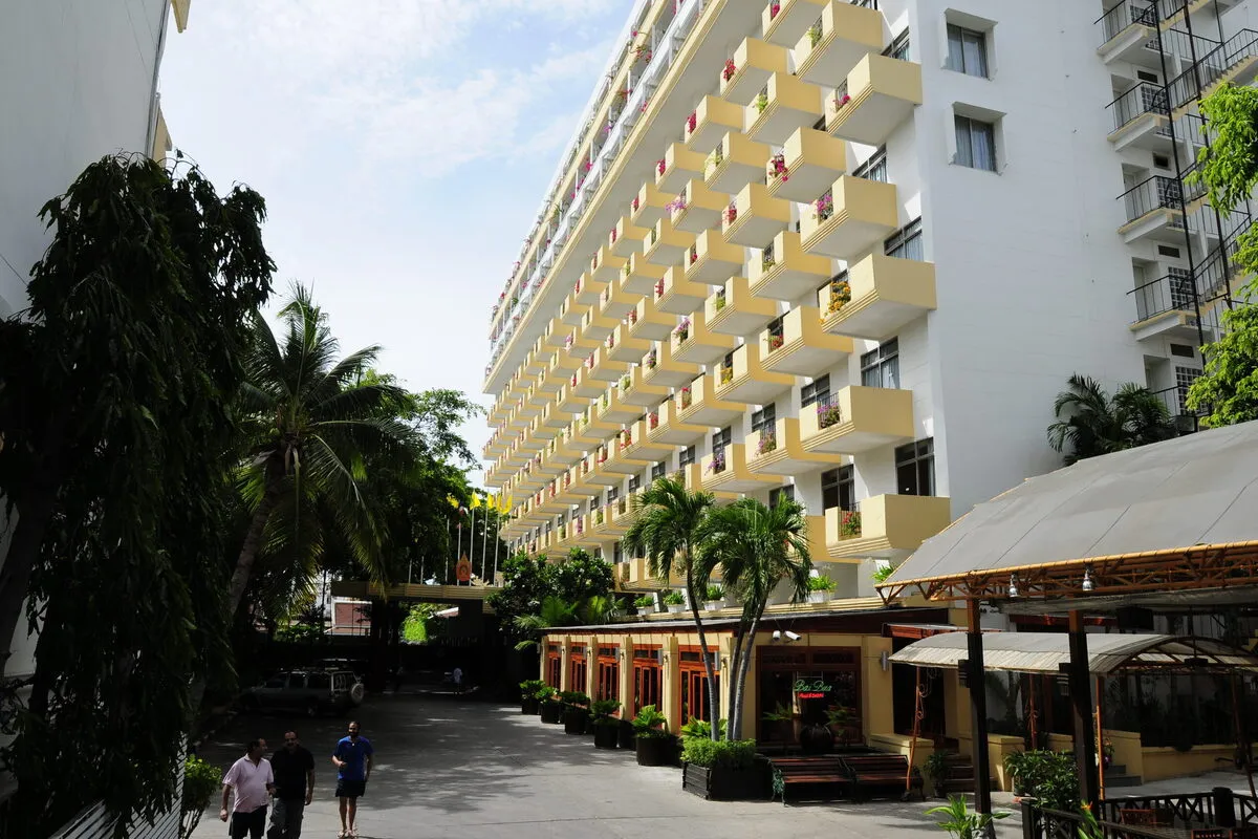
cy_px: 420
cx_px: 629
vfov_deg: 50.4
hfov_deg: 70.4
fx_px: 891
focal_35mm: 26
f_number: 11
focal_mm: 17
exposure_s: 1/125
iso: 250
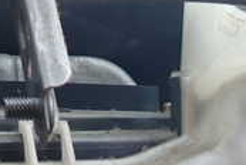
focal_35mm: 90
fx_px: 616
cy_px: 260
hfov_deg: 22.1
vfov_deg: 14.1
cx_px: 218
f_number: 2
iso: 100
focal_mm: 4.5
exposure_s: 1/80
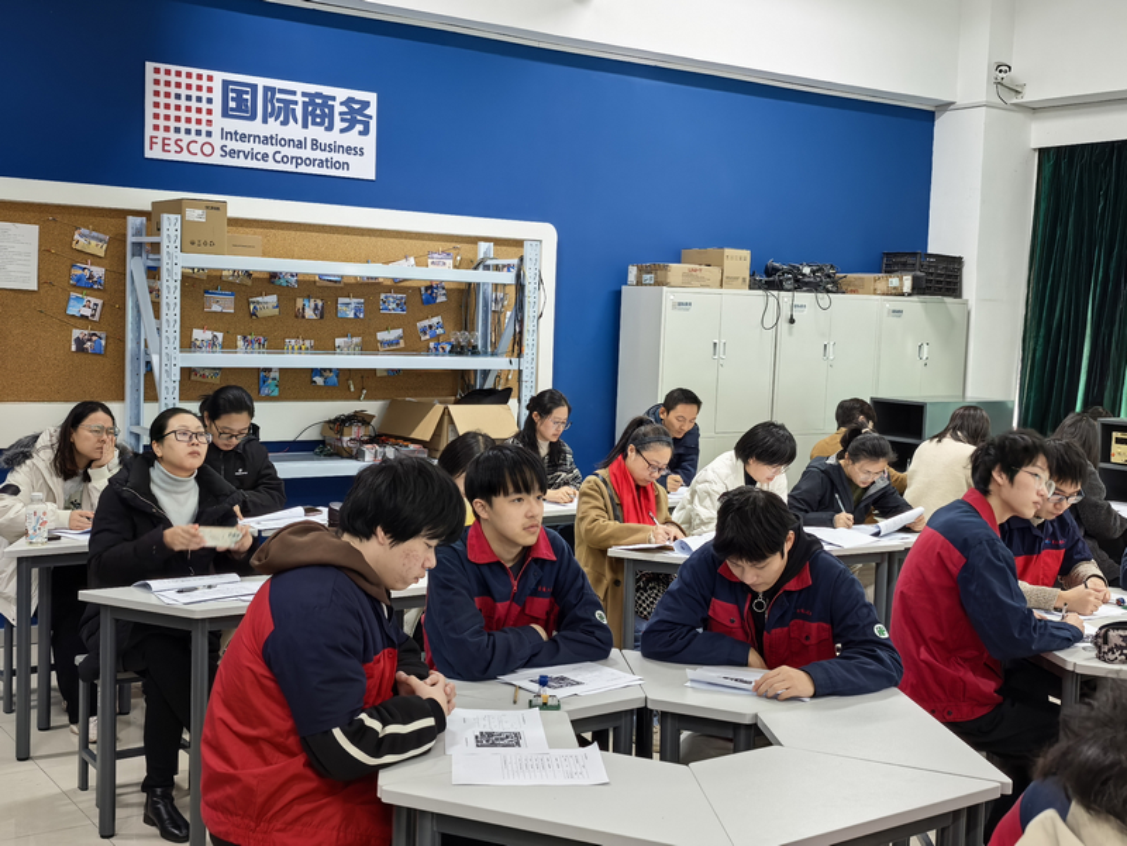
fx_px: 1302
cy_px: 423
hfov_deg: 46.8
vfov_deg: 36.0
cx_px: 564
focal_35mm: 40
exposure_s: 1/50
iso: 100
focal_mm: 6.98
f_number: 1.4
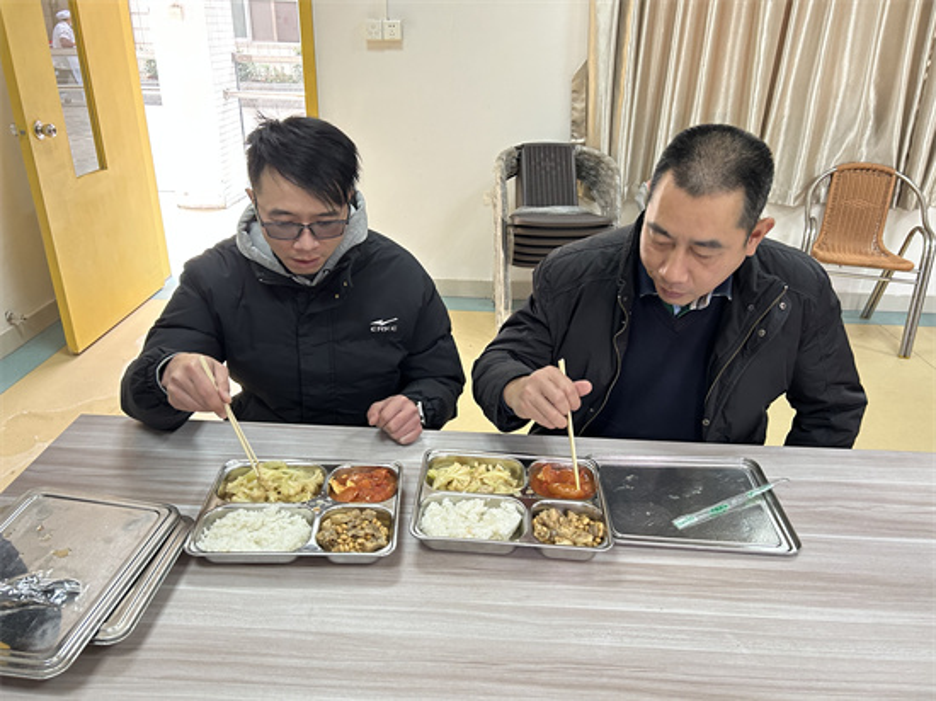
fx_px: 703
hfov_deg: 67.3
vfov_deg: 53.0
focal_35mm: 26
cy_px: 350
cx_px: 468
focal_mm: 5.7
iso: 200
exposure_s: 1/50
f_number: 1.5
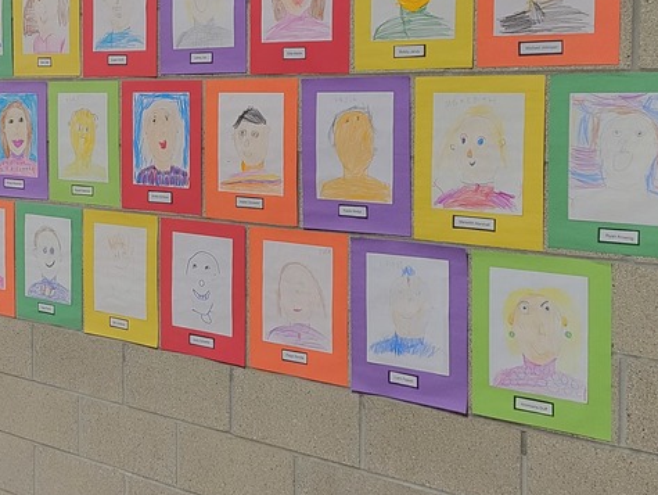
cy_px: 155
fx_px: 1065
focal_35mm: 56
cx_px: 101
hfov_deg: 33.0
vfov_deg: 26.0
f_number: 1.8
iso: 320
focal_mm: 5.4
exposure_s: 1/120
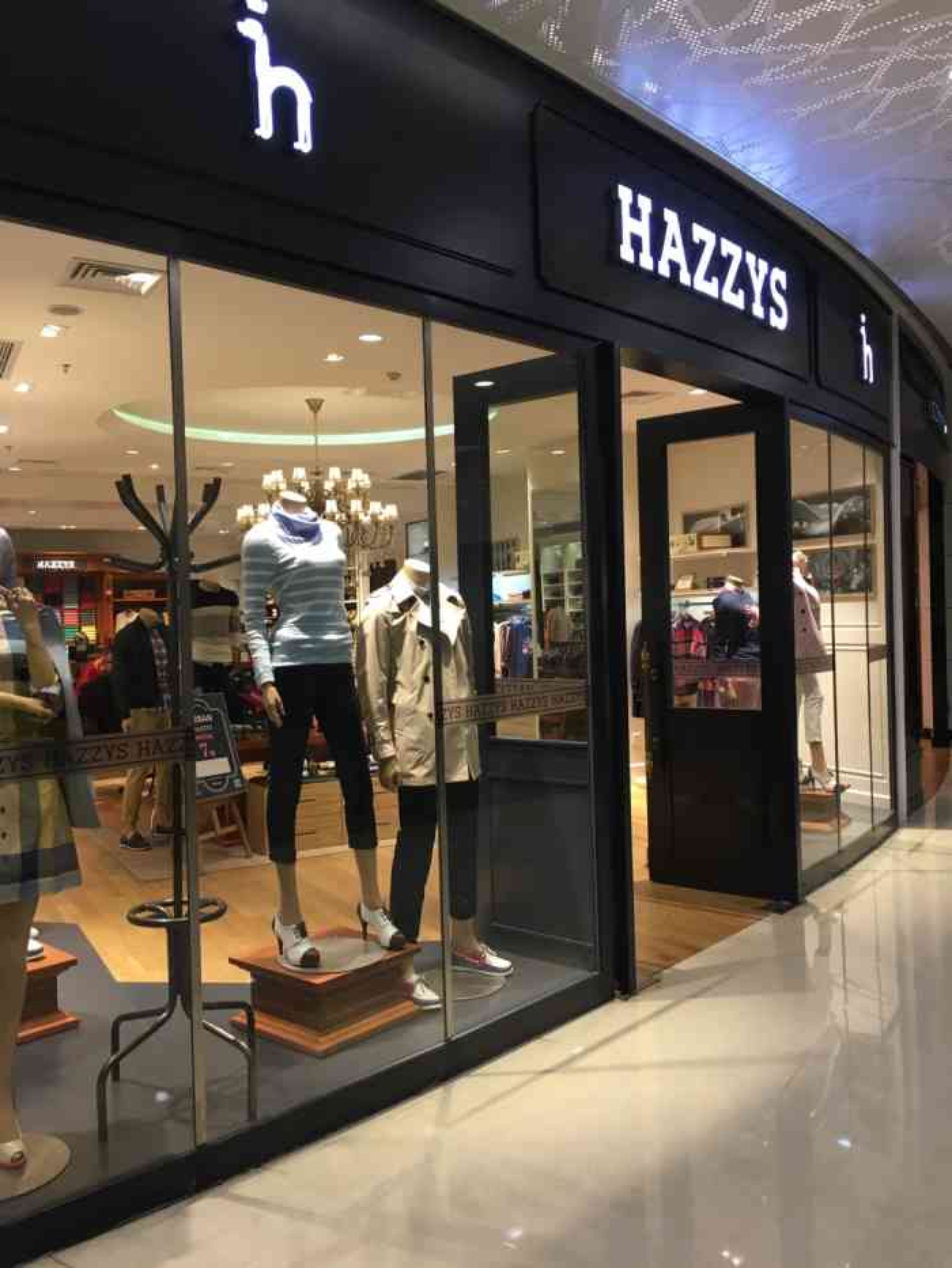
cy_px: 634
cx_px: 476
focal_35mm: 29
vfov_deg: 61.7
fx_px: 1063
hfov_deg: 48.2
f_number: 2.2
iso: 50
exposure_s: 1/33
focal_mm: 4.15
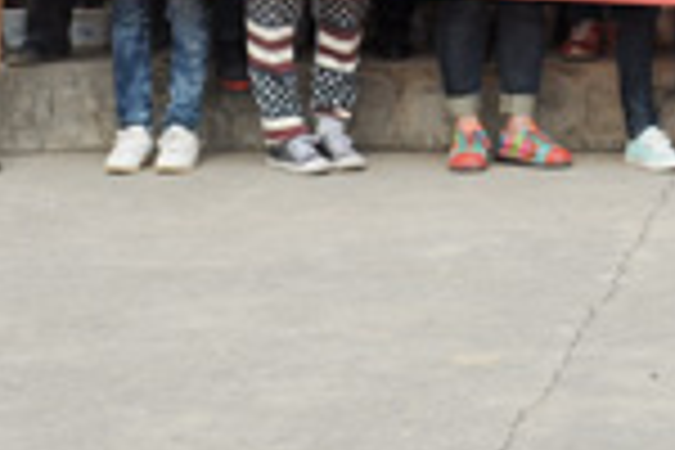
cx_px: 986
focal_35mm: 192
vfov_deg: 7.0
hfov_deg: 10.4
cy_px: -322
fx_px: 3600
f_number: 9
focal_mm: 32
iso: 200
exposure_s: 1/320
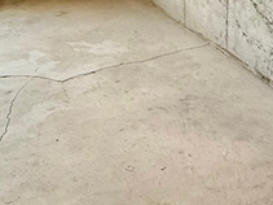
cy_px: -100
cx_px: 242
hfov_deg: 27.6
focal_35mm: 68
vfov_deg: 19.0
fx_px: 536
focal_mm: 2.22
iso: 320
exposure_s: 1/60
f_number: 2.2
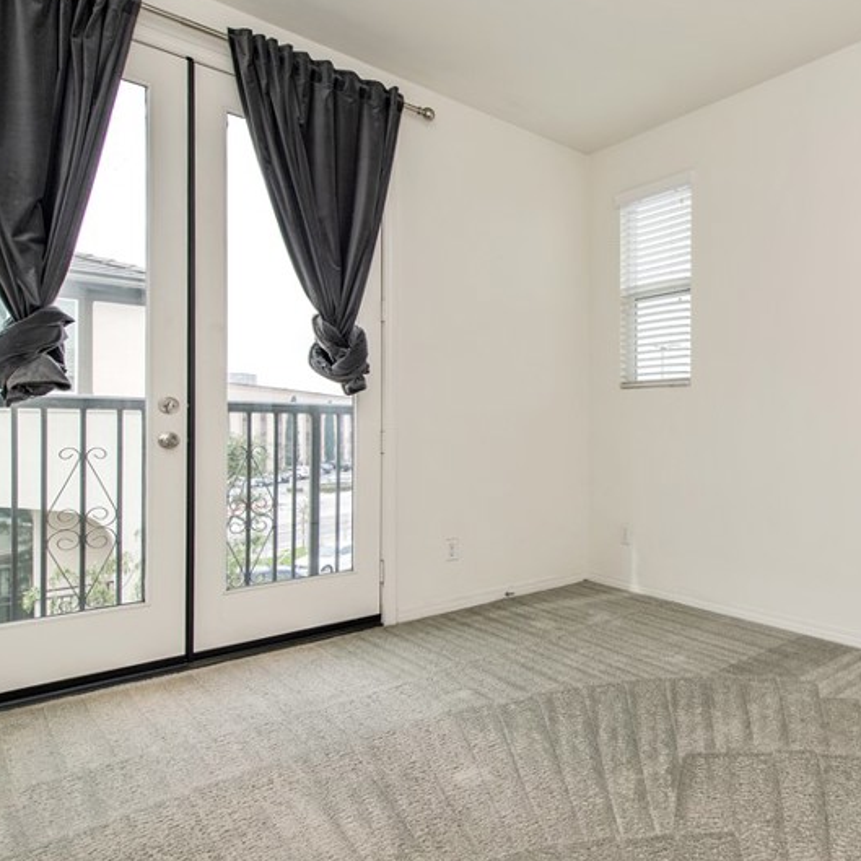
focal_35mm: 23
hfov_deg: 61.8
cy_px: 426
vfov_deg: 67.3
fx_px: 647
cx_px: 685
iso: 125
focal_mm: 14
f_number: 5.6
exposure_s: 1/125
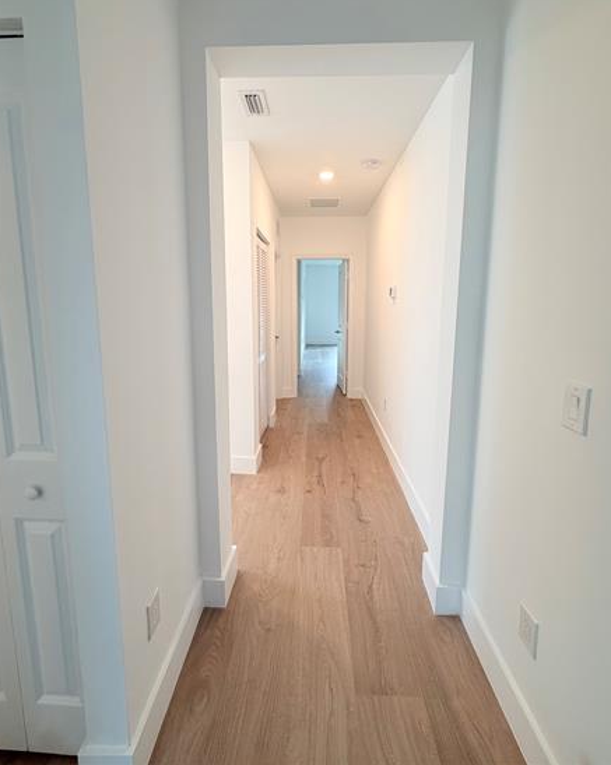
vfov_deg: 96.6
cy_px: 347
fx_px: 339
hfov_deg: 84.0
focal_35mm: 15
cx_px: 305
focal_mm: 2.22
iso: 160
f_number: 2.2
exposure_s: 1/120
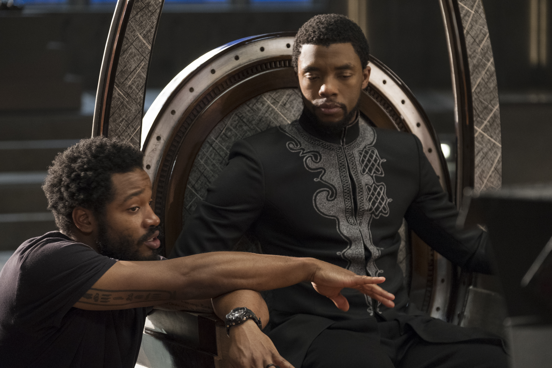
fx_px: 2177
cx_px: 276
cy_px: 184
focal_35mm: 142
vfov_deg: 9.7
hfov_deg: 14.4
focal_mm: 94.5
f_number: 3.2
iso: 3200
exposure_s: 1/125
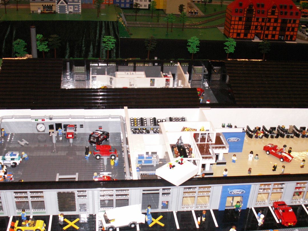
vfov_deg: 32.8
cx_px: 159
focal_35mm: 44
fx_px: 392
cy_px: 141
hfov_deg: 42.9
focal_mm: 5.86
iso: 160
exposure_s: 1/80
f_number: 2.8
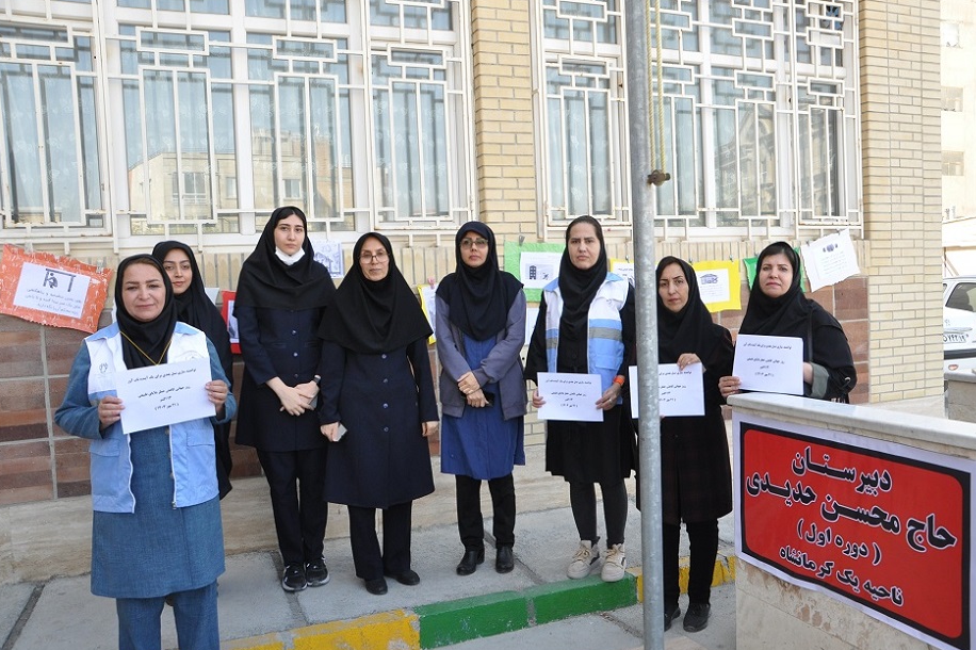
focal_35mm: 33
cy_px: 334
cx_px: 497
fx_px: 881
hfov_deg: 58.0
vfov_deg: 40.5
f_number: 8
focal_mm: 21
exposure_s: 1/250
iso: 800
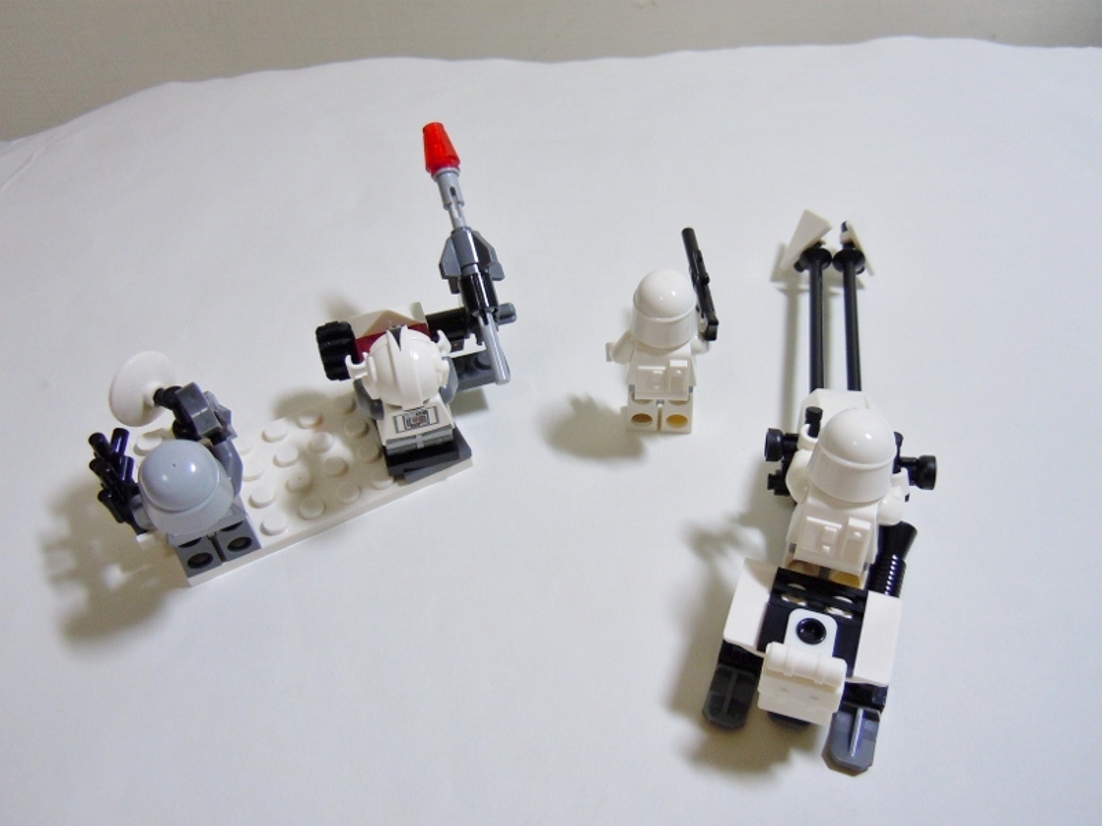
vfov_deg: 46.8
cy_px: 413
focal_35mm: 30
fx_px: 955
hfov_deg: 60.0
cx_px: 551
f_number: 3.5
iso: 200
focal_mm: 5.4
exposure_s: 1/25
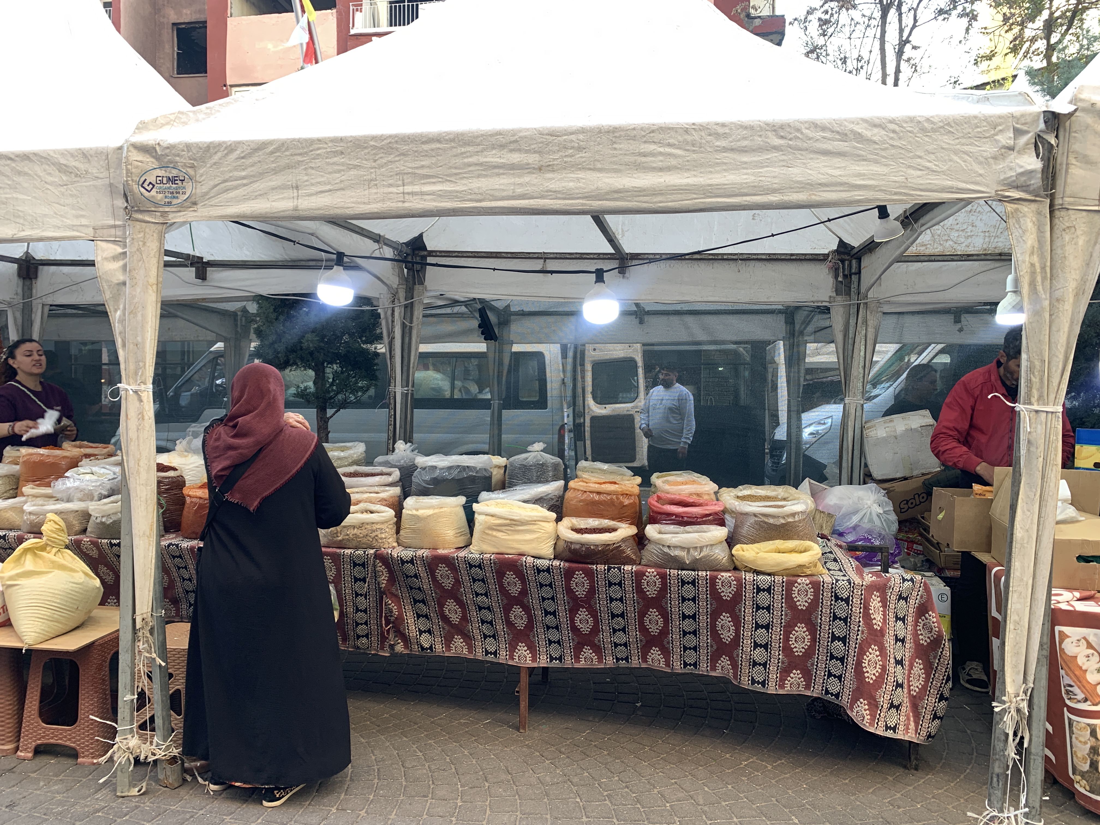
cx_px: 550
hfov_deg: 67.3
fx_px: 826
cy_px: 412
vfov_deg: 53.1
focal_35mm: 26
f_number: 1.8
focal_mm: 4.25
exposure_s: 1/100
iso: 25
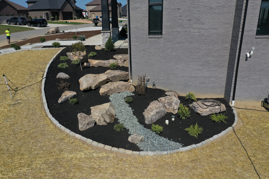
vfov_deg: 46.4
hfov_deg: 65.5
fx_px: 209
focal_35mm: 28
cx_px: 134
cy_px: 90
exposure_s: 1/800
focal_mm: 10.26
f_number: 6.3
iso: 100
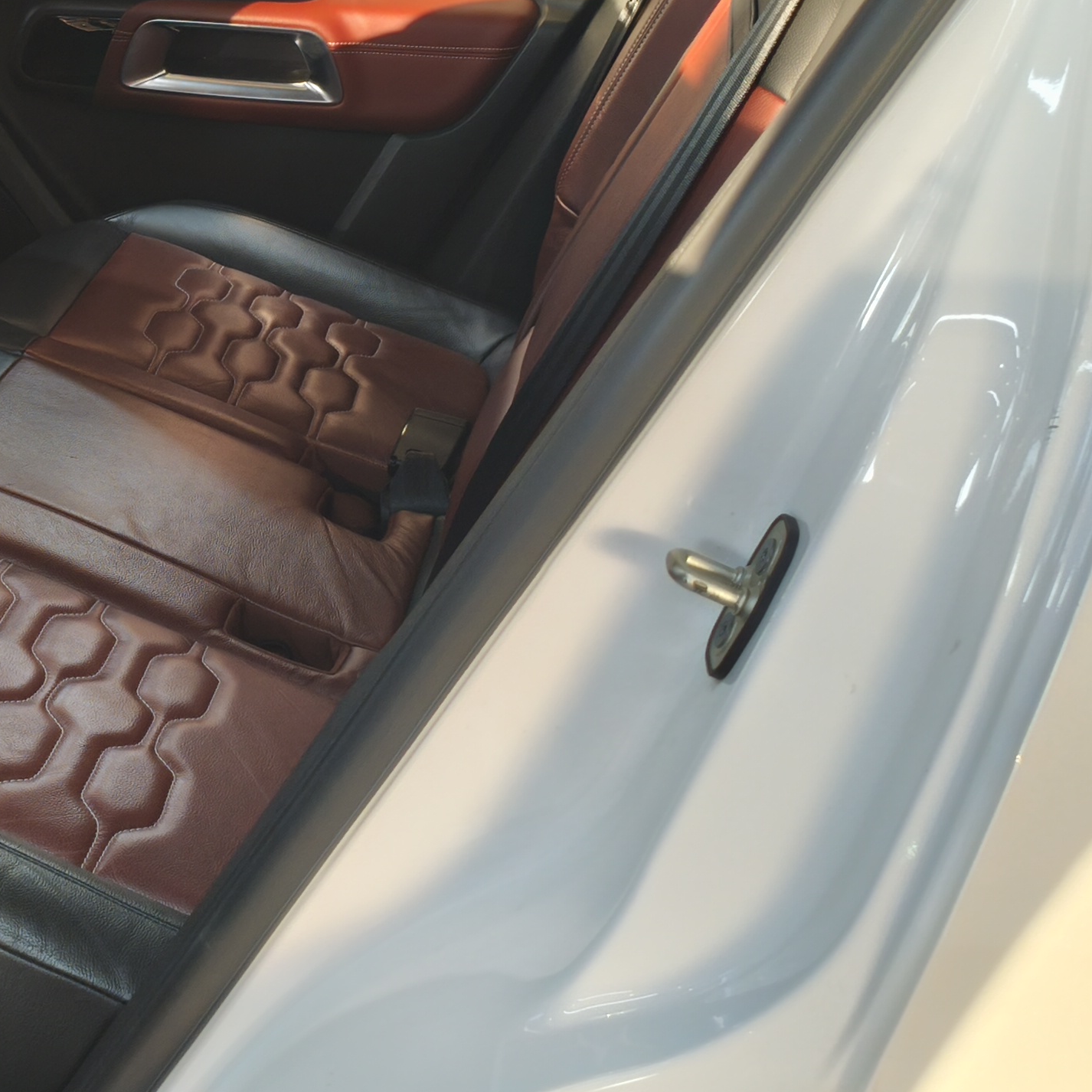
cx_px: -170
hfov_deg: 24.1
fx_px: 2356
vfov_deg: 25.8
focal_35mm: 66
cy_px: 302
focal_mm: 4.94
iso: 400
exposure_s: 1/100
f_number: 1.5
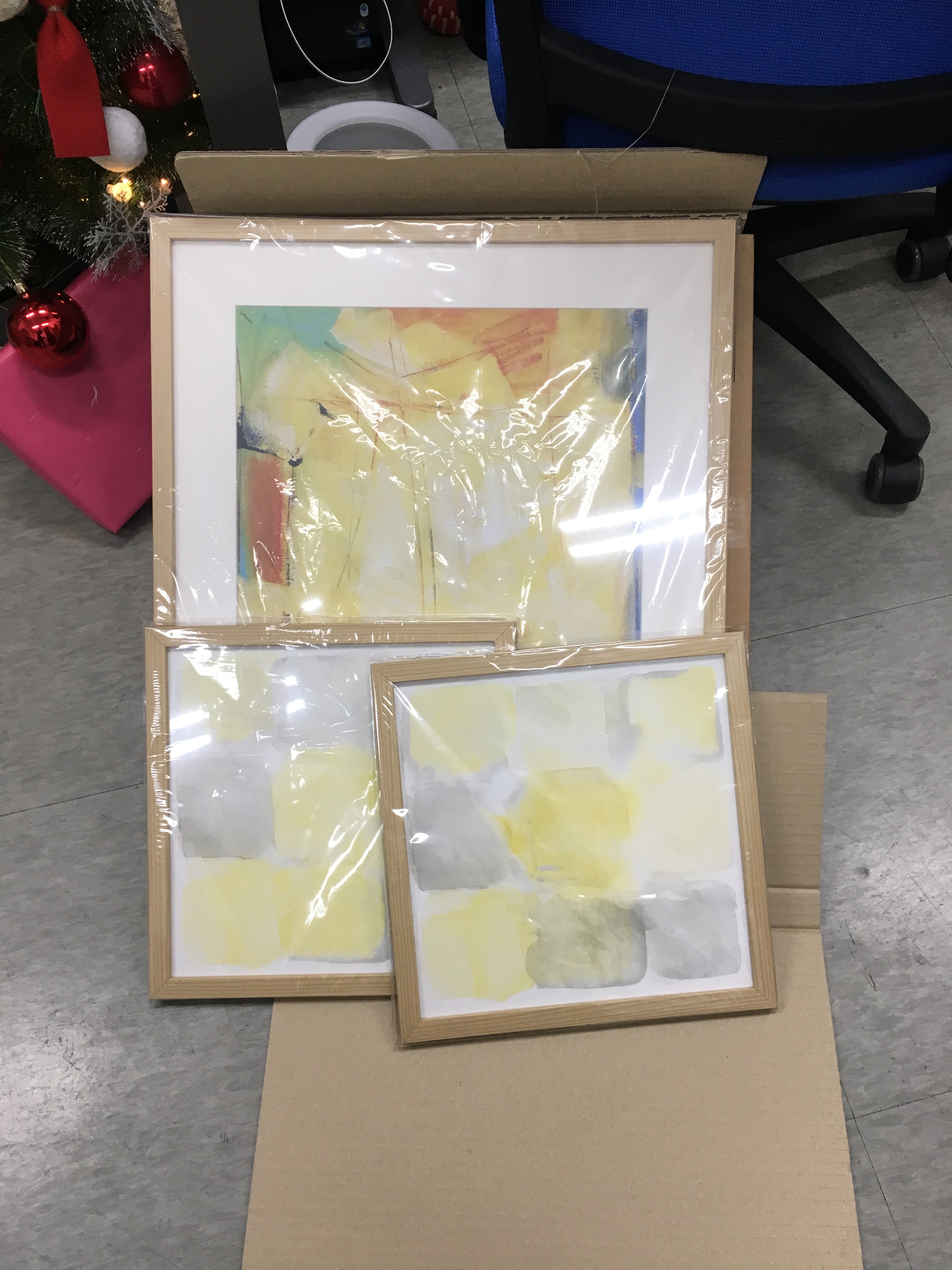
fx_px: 1063
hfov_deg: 48.2
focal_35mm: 29
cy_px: 635
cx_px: 476
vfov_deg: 61.7
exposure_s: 1/30
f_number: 2.2
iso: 32
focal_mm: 4.15
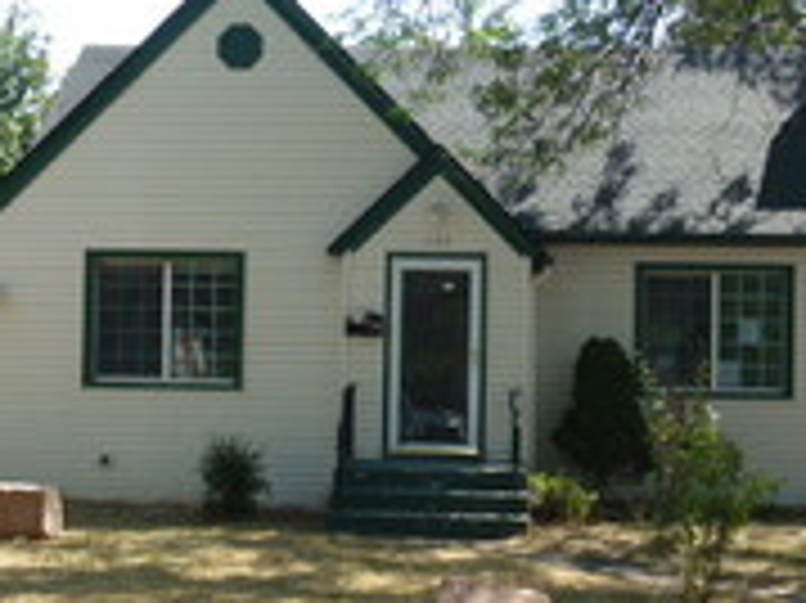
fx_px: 1350
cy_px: 338
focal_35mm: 58
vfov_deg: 25.2
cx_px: 347
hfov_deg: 33.2
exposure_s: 1/320
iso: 100
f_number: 4
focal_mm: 5.4
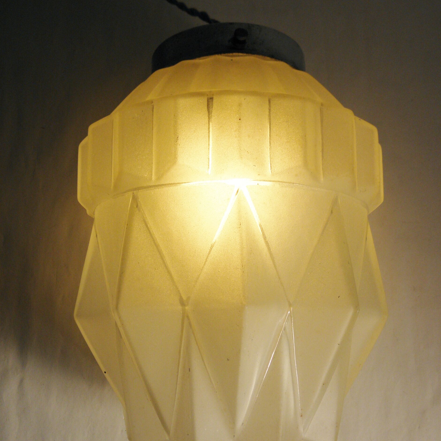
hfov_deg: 40.9
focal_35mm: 41
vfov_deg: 40.9
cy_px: 237
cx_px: 221
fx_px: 591
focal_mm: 6.2
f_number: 3.7
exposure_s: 1/200
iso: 100
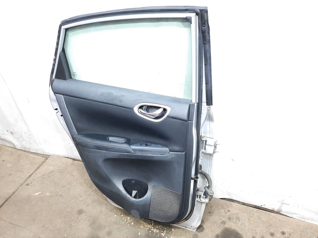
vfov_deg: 54.9
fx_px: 230
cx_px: 159
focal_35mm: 25
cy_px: 119
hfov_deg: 69.4
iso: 400
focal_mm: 4.6
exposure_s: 1/33
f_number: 2
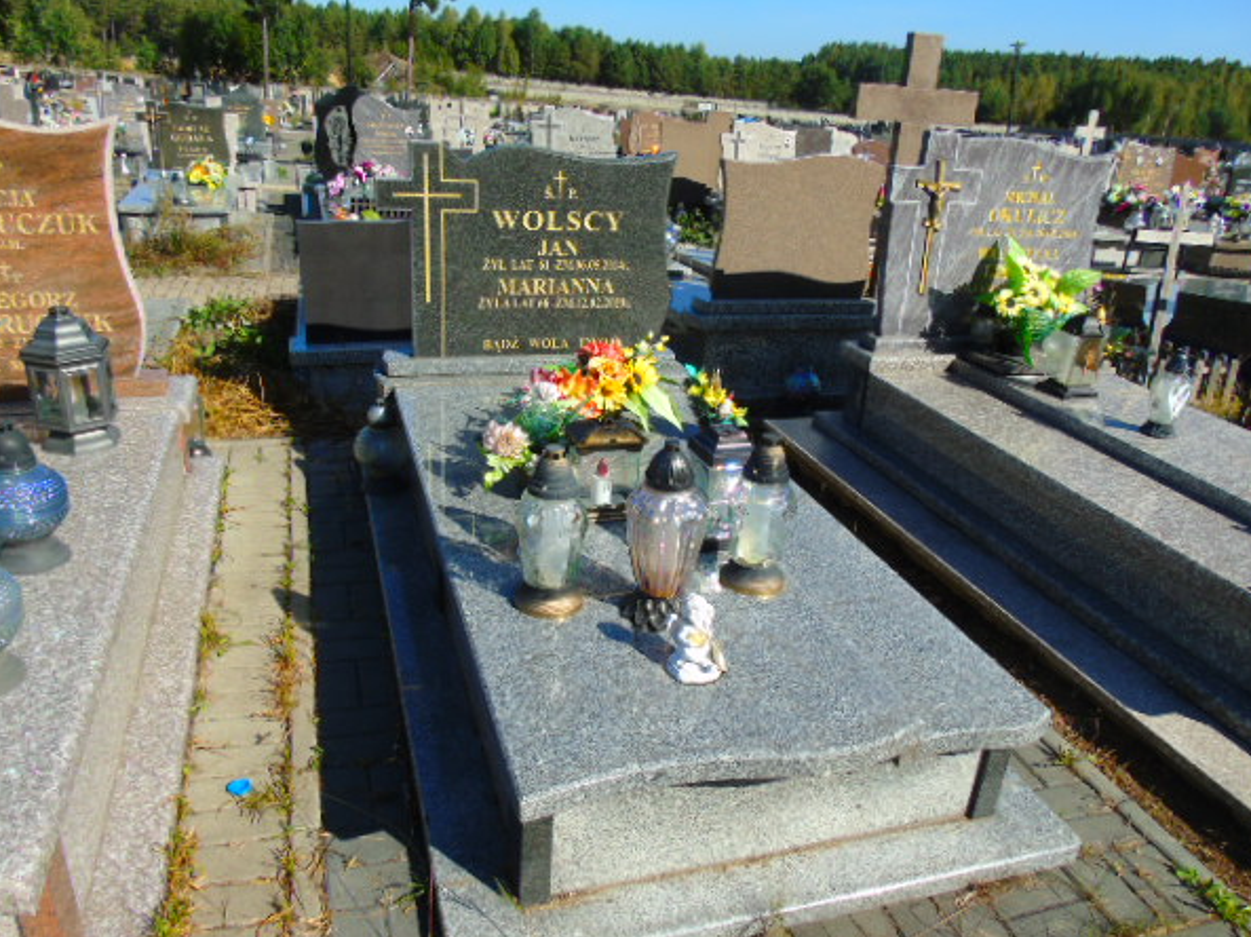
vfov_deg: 51.3
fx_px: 975
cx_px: 633
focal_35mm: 27
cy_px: 504
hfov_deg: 65.4
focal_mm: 4.4
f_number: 3.4
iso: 80
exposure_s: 1/1000
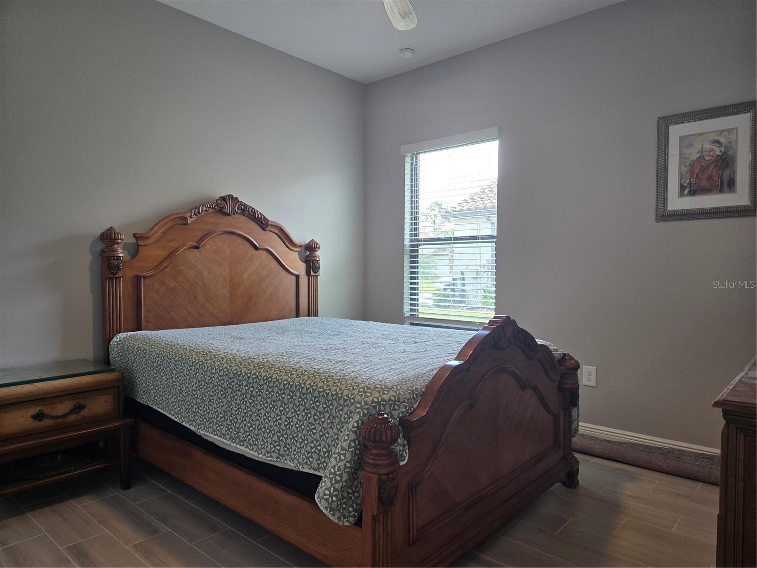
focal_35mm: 23
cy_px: 284
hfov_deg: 73.9
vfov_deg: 58.9
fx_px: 503
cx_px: 378
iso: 80
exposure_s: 1/120
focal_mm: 5.4
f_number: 1.8
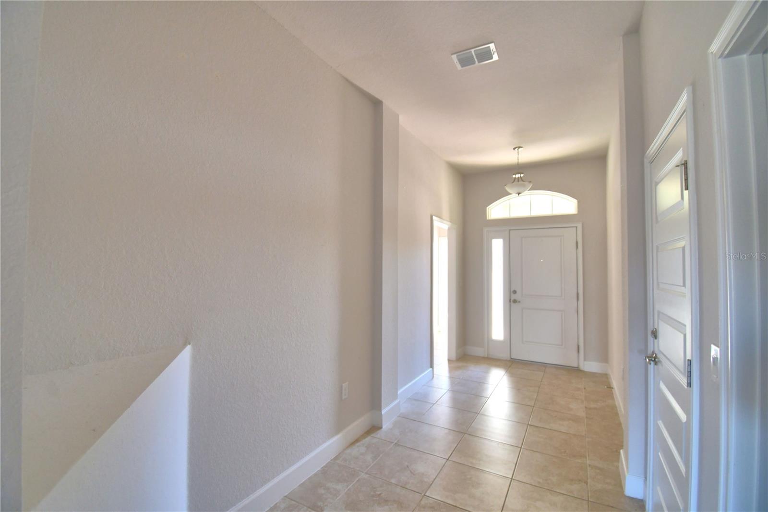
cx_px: 384
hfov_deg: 100.4
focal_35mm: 15
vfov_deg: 77.3
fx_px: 320
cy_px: 256
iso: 400
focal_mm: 10
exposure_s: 1/30
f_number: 4.5
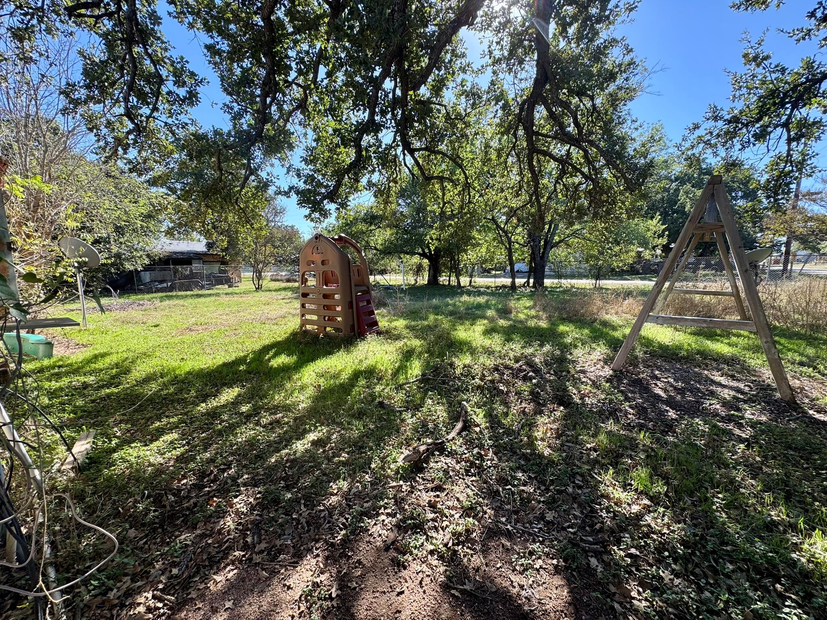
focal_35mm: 14
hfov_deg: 102.1
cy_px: 310
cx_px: 414
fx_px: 334
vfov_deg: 85.7
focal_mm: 2.22
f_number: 2.2
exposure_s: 1/338
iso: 40
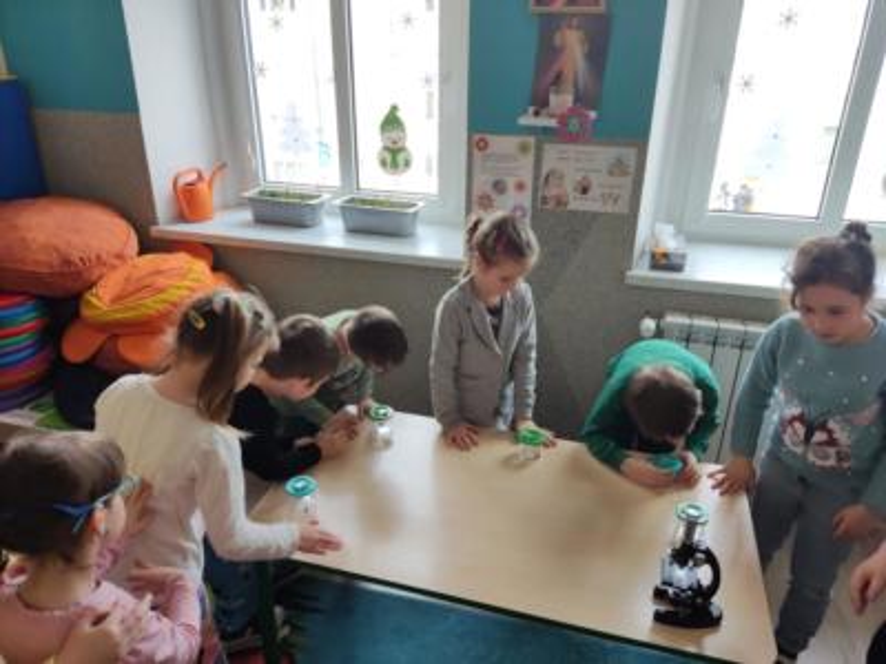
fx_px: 640
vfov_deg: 54.9
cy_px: 332
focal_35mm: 25
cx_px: 443
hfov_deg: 69.4
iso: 95
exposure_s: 1/100
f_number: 1.79
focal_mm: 4.71
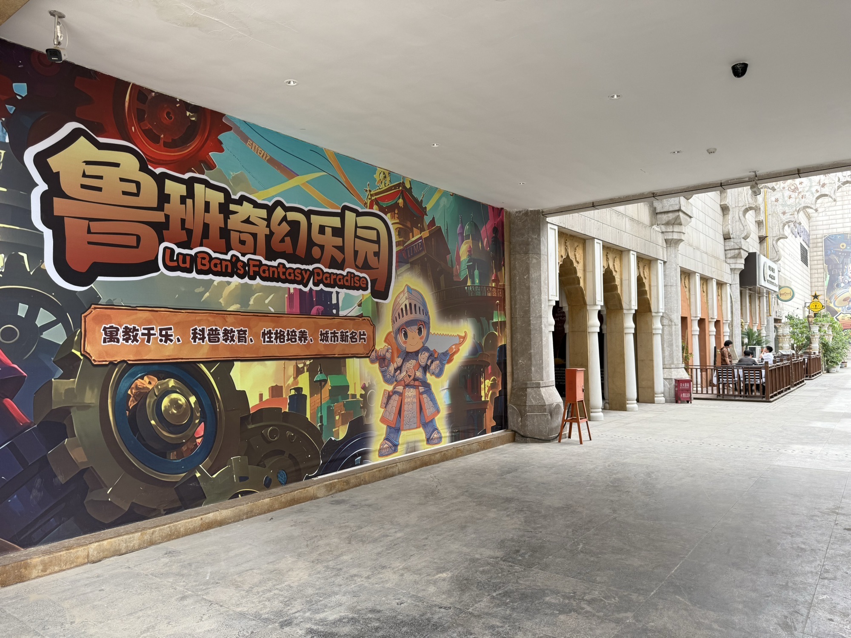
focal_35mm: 24
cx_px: 426
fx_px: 590
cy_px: 319
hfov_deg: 71.6
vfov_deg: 56.8
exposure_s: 1/539
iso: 80
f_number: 1.78
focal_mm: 6.76
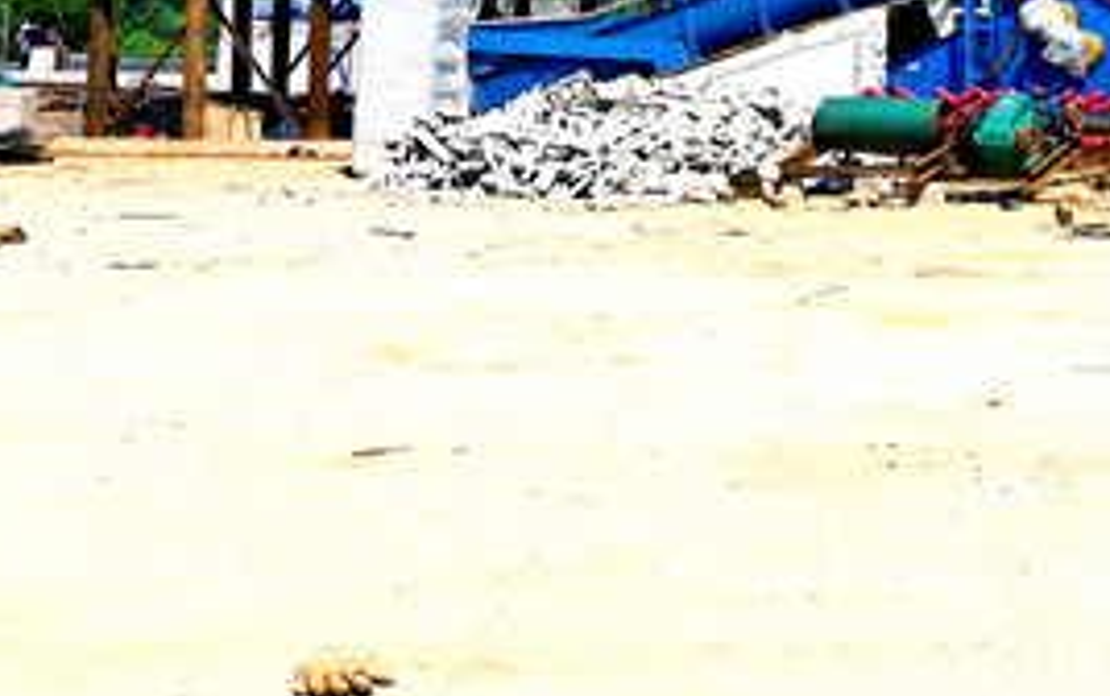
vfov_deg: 18.8
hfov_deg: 31.5
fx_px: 1938
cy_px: -215
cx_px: 799
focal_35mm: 64
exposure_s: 1/1013
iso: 50
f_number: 1.8
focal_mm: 3.95
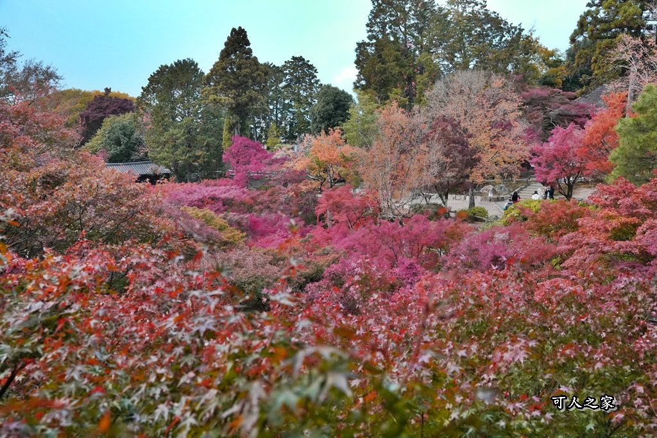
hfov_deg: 55.7
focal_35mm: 34
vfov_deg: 38.8
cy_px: 219
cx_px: 328
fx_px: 622
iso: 5000
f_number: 5.6
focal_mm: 34.1
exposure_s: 1/800
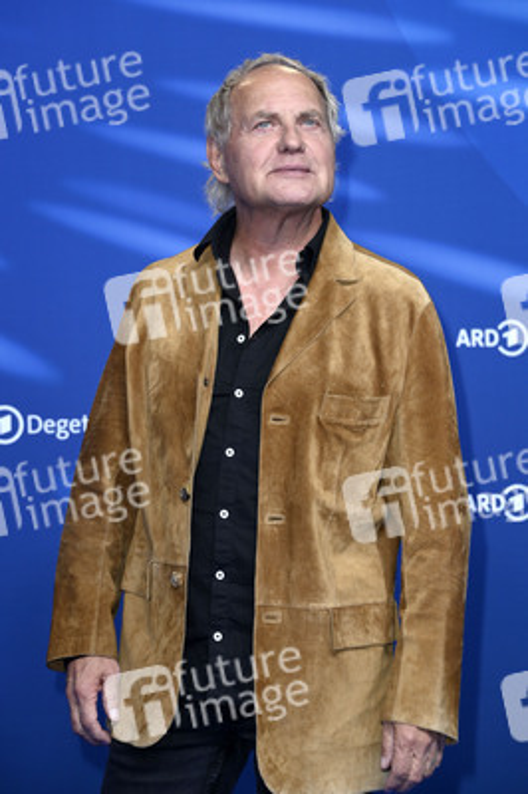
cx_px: 264
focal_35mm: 112
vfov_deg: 18.3
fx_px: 2468
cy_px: 397
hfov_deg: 12.2
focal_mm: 112
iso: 1250
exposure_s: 1/250
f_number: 5.6
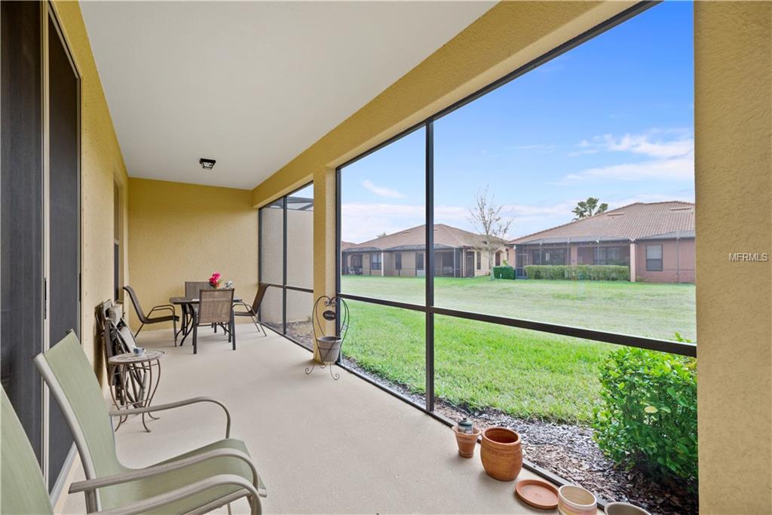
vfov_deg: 70.5
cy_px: 258
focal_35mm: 17
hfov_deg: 93.3
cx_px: 386
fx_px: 365
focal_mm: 17
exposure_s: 1/80
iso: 100
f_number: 7.1
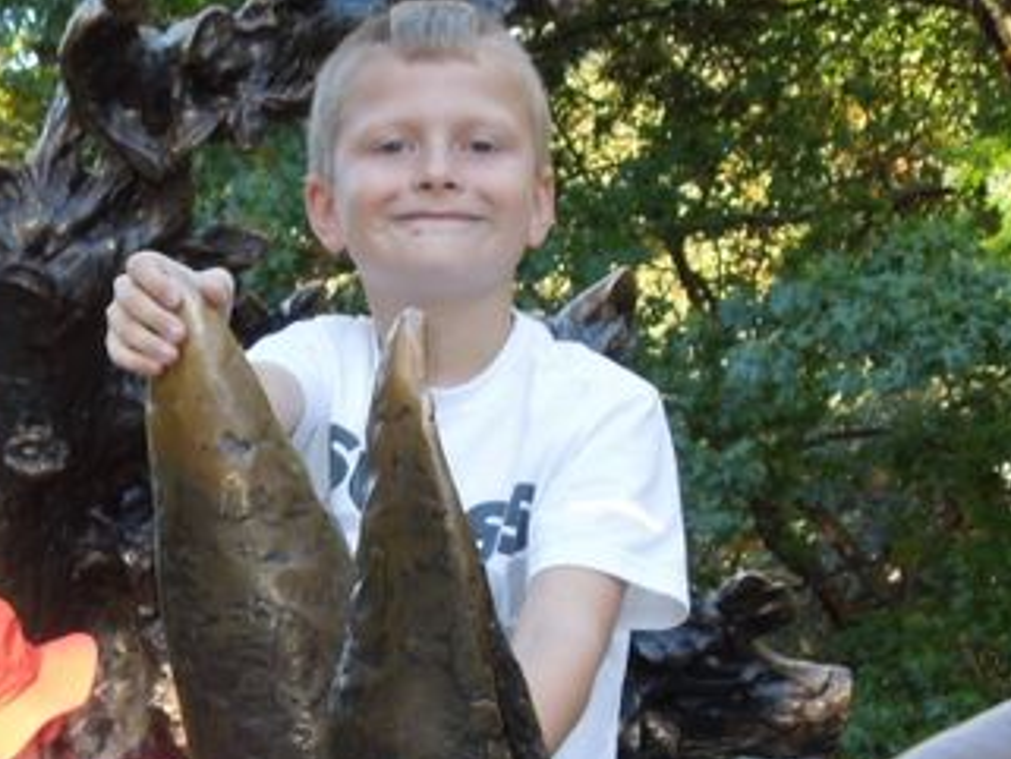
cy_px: 753
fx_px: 4003
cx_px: 217
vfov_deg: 10.7
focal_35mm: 137
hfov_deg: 14.3
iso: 100
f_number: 3.9
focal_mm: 7.8
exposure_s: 1/50
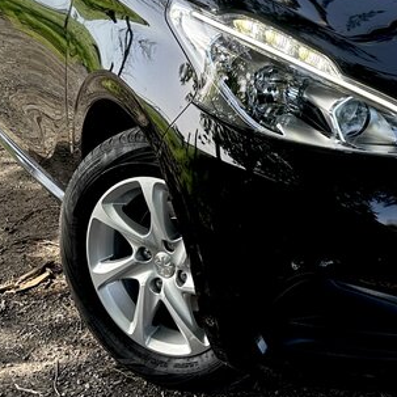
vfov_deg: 29.6
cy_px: 60
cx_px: 356
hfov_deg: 29.3
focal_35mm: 56
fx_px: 727
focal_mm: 6.86
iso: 80
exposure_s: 1/745
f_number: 1.78
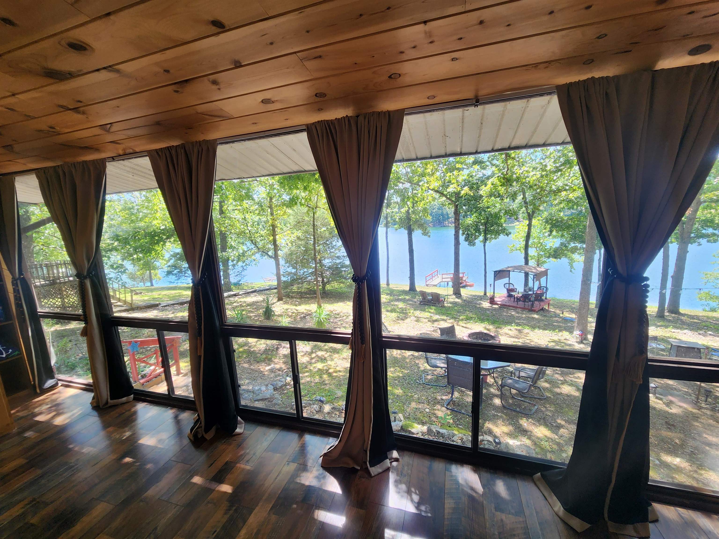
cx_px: 360
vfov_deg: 89.9
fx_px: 270
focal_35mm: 13
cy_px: 270
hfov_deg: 106.2
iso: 80
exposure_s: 1/120
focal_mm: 2.2
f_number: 2.2
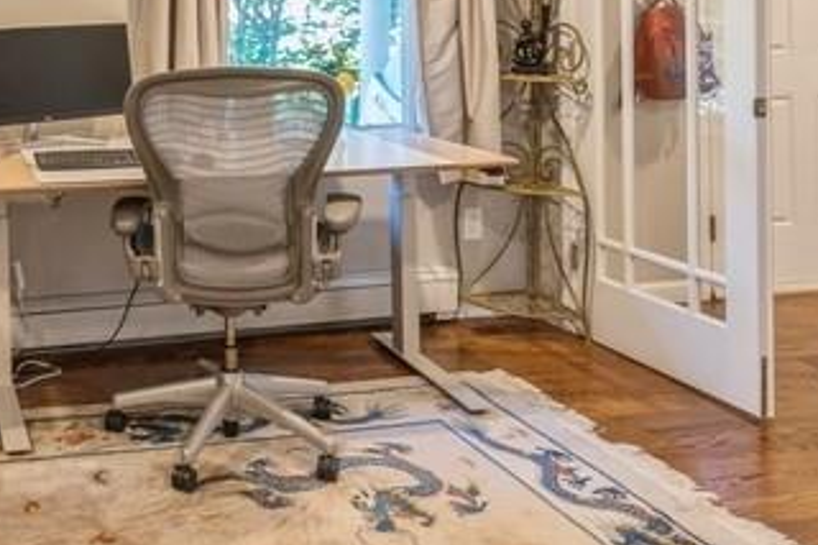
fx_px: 1022
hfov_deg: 39.6
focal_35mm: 45
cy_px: 69
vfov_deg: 28.8
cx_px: 46
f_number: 11
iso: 200
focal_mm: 16
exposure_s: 1
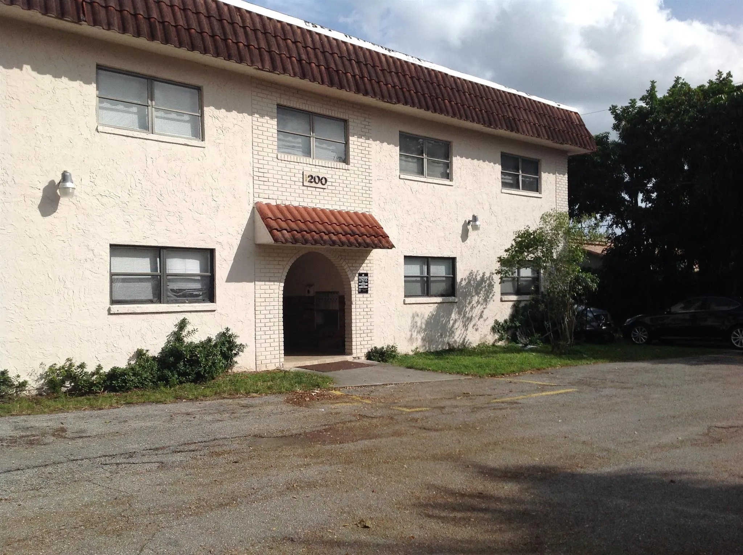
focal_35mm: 35
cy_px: 278
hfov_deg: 52.7
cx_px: 372
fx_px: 750
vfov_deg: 40.6
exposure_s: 1/3367
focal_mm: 4.28
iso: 50
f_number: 2.4
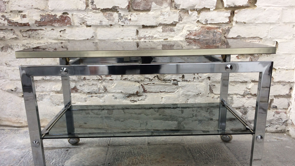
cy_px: 104
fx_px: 250
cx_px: 149
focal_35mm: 32
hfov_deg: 61.0
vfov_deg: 36.5
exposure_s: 1/100
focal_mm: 4.15
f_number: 2.2
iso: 64
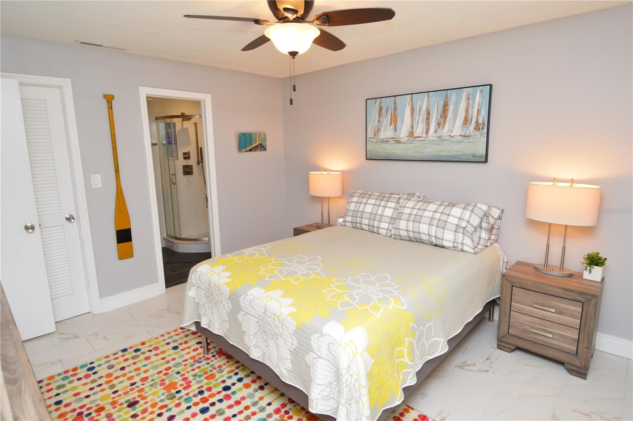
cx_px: 316
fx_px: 316
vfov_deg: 67.3
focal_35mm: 18
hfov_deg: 90.1
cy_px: 210
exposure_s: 1/60
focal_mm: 12
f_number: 4
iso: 450
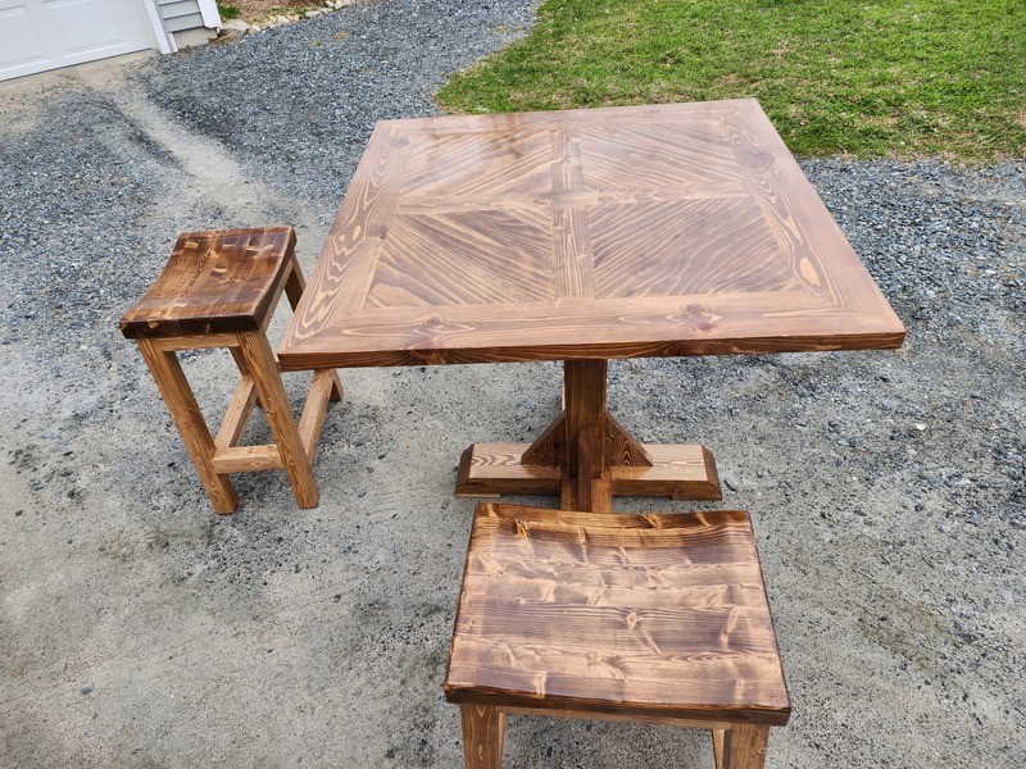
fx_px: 682
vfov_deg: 58.9
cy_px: 384
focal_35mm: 23
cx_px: 513
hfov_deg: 73.9
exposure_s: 1/180
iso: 16
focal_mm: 6.4
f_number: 1.8
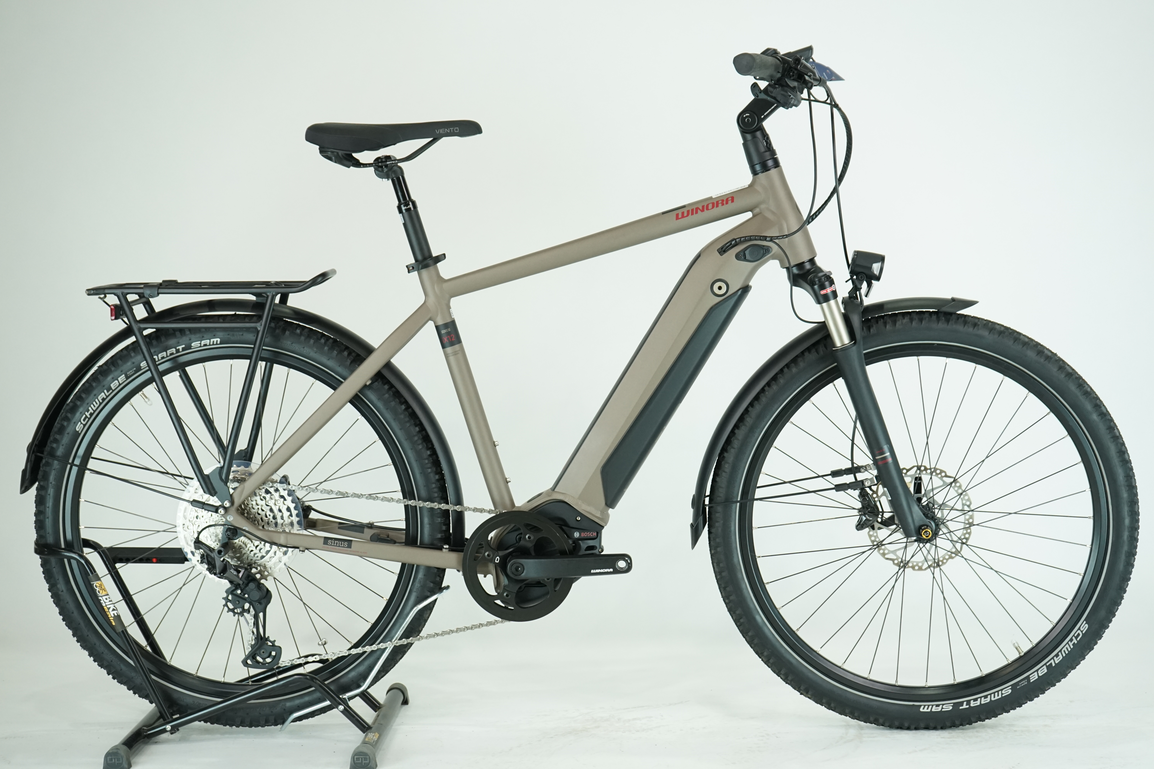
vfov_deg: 23.0
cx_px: 577
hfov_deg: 33.9
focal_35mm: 59
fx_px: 1891
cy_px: 384
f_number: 6.3
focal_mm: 59
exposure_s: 1/200
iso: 1600
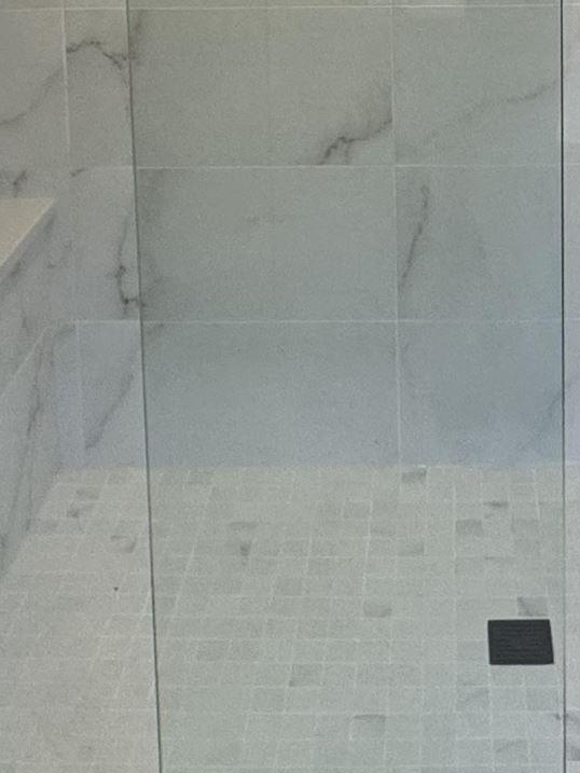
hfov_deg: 24.2
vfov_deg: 28.3
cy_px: -138
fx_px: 1340
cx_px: 431
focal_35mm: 60
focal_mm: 2.22
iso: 160
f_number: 2.2
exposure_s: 1/120
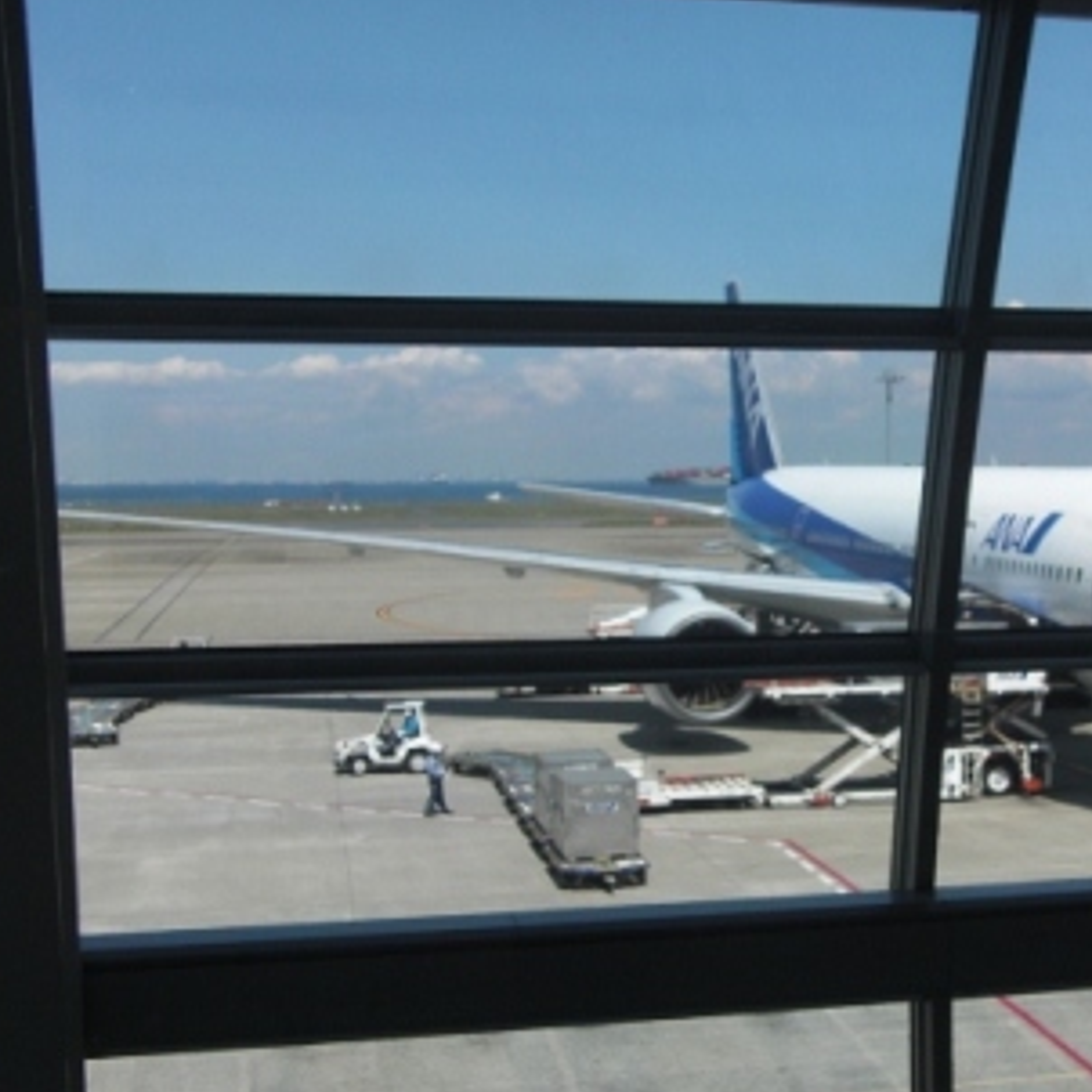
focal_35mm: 57
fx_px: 2034
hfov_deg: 29.5
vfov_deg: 30.0
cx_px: 846
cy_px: 613
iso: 50
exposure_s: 1/800
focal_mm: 6.9
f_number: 3
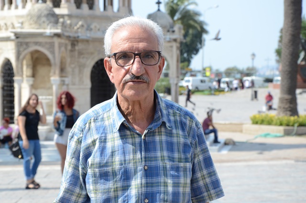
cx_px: 153
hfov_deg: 18.2
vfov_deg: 12.1
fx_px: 954
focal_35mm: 112
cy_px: 102
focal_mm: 75
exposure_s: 1/1000
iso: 800
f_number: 8
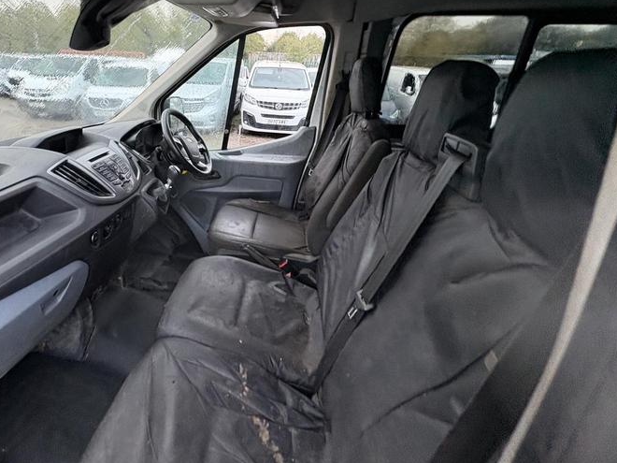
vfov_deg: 67.4
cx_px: 203
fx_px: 339
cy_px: 167
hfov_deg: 81.6
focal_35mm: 19
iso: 250
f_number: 2.2
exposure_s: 1/69
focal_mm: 2.22
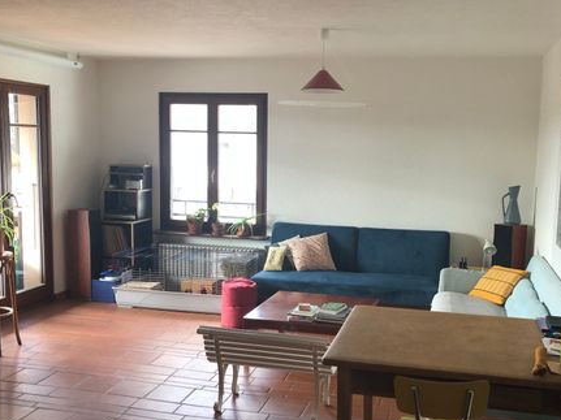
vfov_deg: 36.8
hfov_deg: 47.8
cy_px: 230
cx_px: 315
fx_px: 632
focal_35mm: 39
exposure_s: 1/30
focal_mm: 3.99
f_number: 1.8
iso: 40
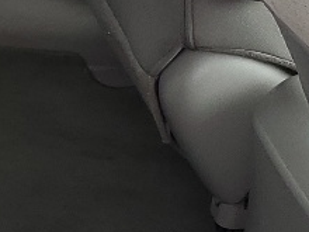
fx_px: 1687
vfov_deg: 7.8
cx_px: -192
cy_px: -76
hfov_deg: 10.0
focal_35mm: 189
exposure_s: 1/270
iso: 50
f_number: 1.5
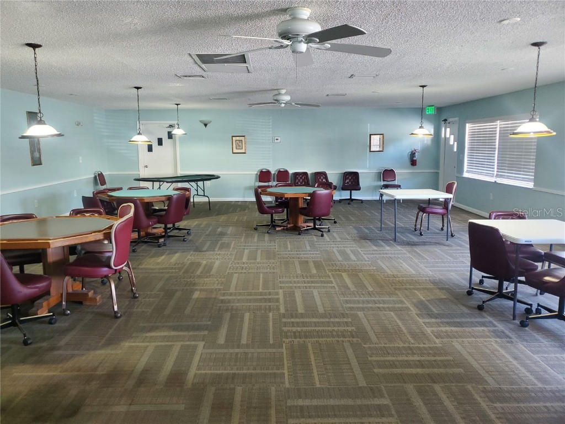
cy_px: 212
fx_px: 424
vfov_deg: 53.1
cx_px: 282
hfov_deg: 67.3
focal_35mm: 26
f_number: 1.5
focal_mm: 4.3
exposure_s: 1/40
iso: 250
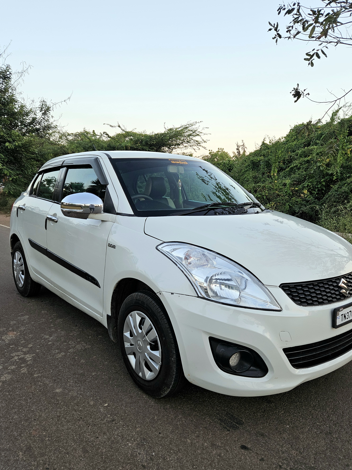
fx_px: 352
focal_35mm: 26
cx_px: 185
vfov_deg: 67.3
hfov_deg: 53.0
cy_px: 242
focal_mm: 5.4
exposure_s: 1/101
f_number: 1.8
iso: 40
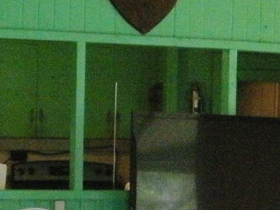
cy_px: 290
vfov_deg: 8.8
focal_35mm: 166
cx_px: 510
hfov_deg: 11.1
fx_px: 1343
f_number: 3.5
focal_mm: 6.3
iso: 400
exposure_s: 1/43.5
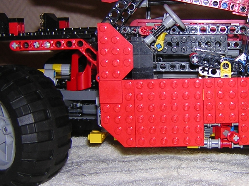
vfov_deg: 21.6
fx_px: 489
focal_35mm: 68
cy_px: 80
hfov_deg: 28.0
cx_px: 196
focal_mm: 4.7
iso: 100
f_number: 2.6
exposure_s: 1/60.1
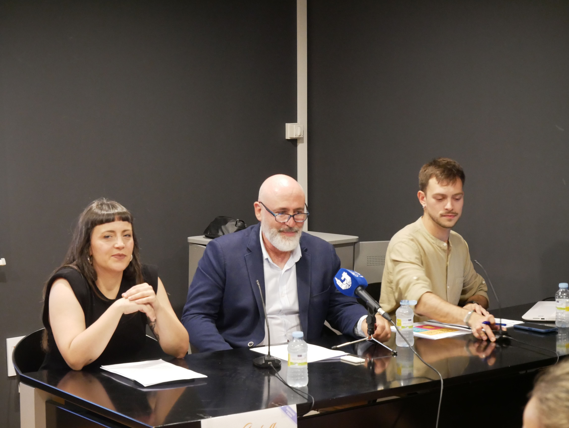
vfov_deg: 18.9
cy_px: 214
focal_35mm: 78
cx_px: 284
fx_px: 1283
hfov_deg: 25.0
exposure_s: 1/25
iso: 3200
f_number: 5.4
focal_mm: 39
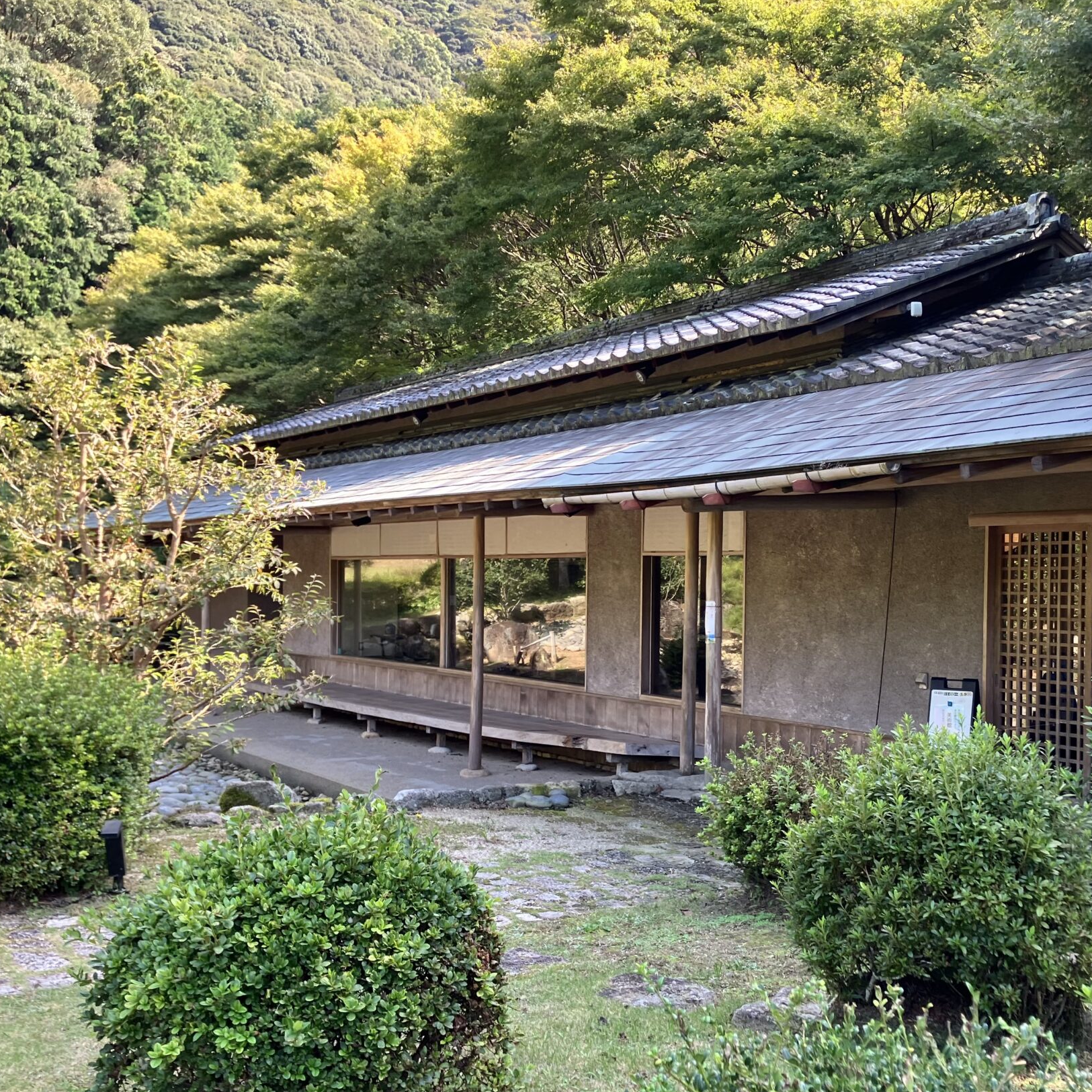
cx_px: 671
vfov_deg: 42.7
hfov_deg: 42.6
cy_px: 622
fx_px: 1392
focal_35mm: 39
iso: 25
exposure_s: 1/121
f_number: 1.8
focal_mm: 3.99
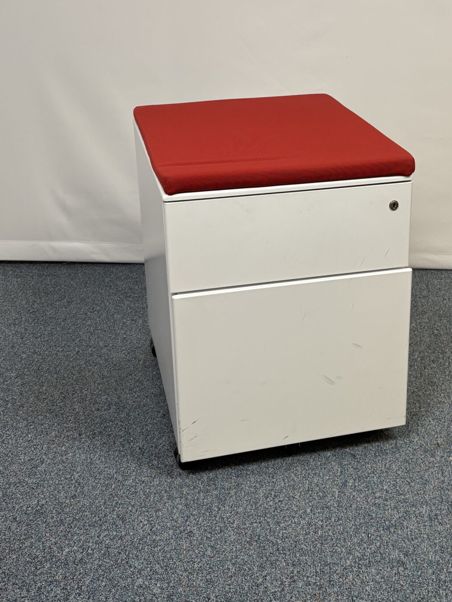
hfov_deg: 29.4
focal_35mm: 49
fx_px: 853
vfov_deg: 38.6
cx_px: 310
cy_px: 222
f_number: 1.6
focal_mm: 5.96
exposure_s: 1/121
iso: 100
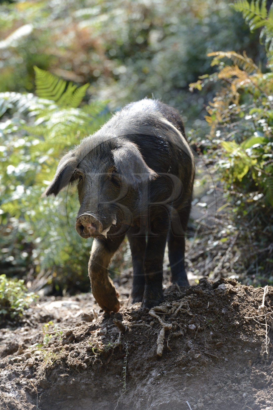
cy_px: 205
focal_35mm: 200
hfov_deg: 6.9
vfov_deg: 10.3
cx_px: 136
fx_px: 2277
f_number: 7.1
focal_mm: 200
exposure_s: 1/320
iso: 400
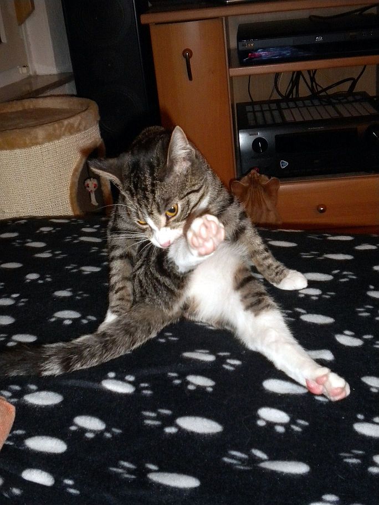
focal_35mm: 41
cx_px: 190
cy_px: 252
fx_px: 599
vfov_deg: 45.8
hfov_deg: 35.1
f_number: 3.5
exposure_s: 1/30
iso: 400
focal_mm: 7.4
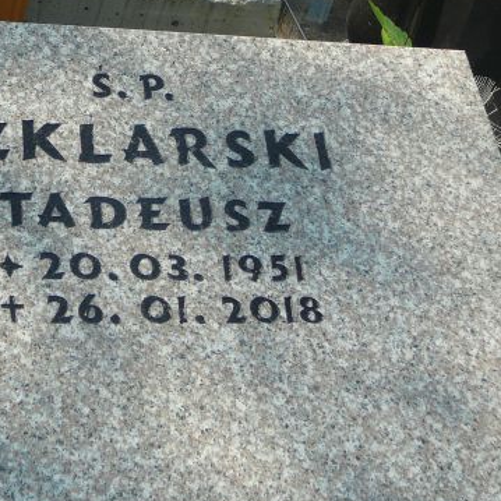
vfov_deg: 21.1
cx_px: 123
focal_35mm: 82
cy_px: 181
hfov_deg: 21.0
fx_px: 1343
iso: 80
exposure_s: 1/400
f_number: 3.4
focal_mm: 7.8
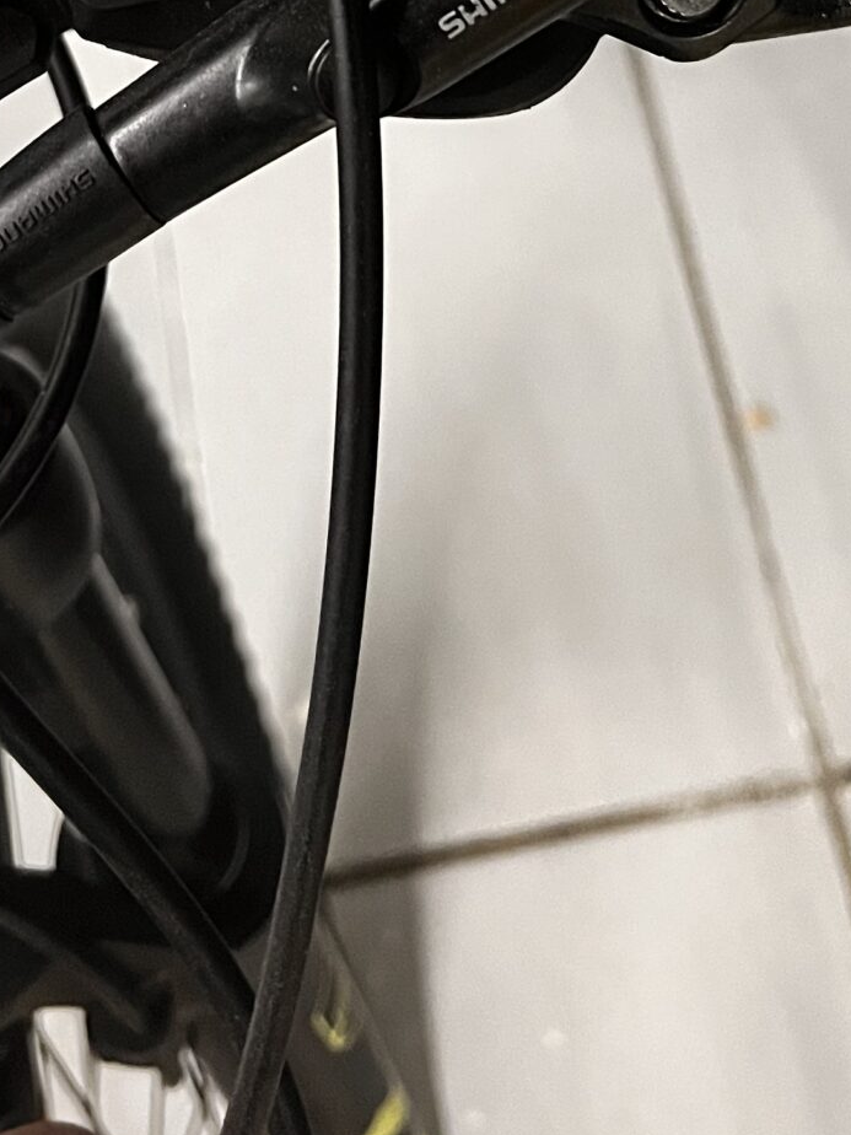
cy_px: -286
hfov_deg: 20.4
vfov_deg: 24.1
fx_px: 2360
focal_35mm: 72
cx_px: 265
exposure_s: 1/40
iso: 500
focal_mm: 5.1
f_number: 1.6
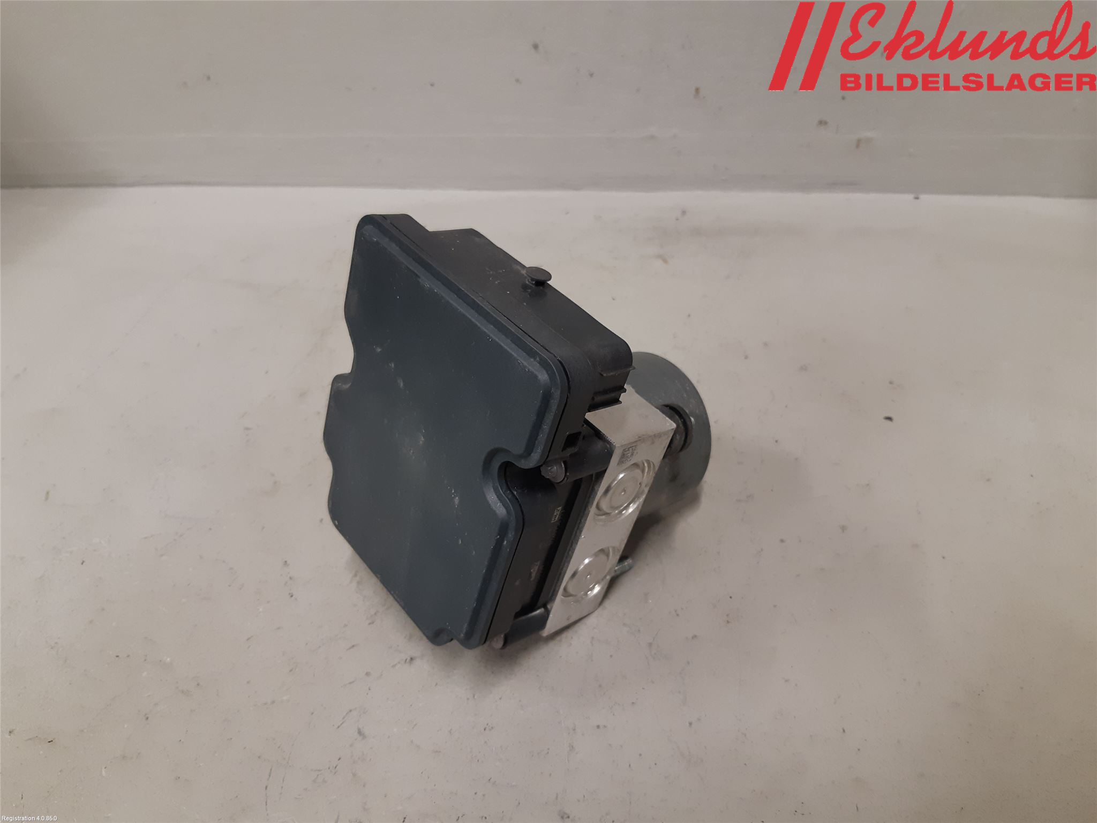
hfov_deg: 67.3
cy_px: 412
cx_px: 548
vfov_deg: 53.1
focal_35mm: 26
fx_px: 824
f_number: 1.7
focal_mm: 3.93
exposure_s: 1/50
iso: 125
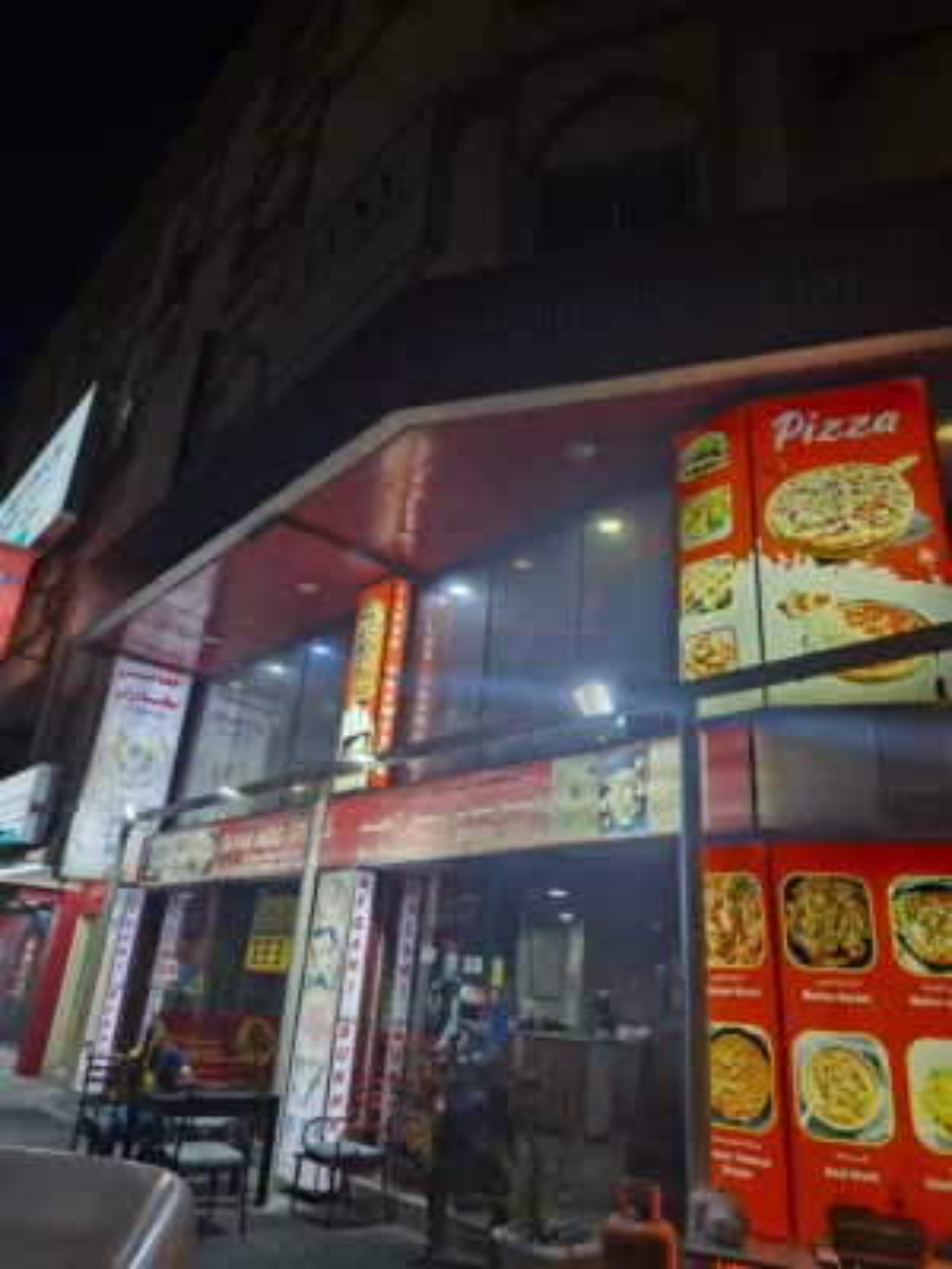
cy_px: 634
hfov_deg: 58.9
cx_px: 476
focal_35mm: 23
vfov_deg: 73.9
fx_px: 843
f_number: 1.8
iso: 250
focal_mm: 5.54
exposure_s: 1/100
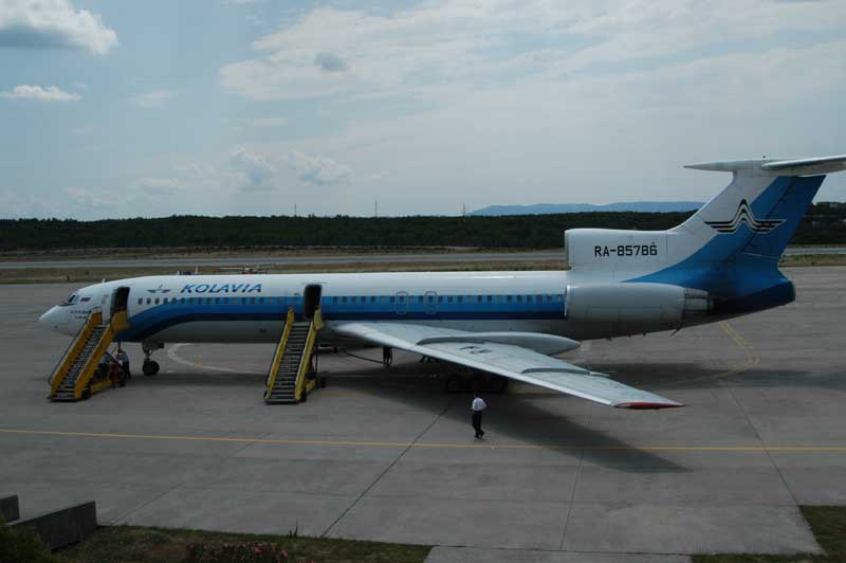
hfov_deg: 53.2
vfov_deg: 36.8
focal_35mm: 36
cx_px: 423
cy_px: 282
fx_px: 845
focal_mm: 24
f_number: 9
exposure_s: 1/320
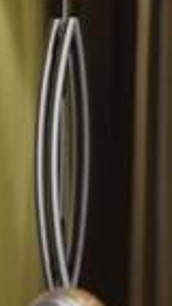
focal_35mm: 226
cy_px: -22
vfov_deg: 9.5
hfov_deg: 4.9
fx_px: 1830
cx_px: 641
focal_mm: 20
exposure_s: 1/60
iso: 800
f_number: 3.5
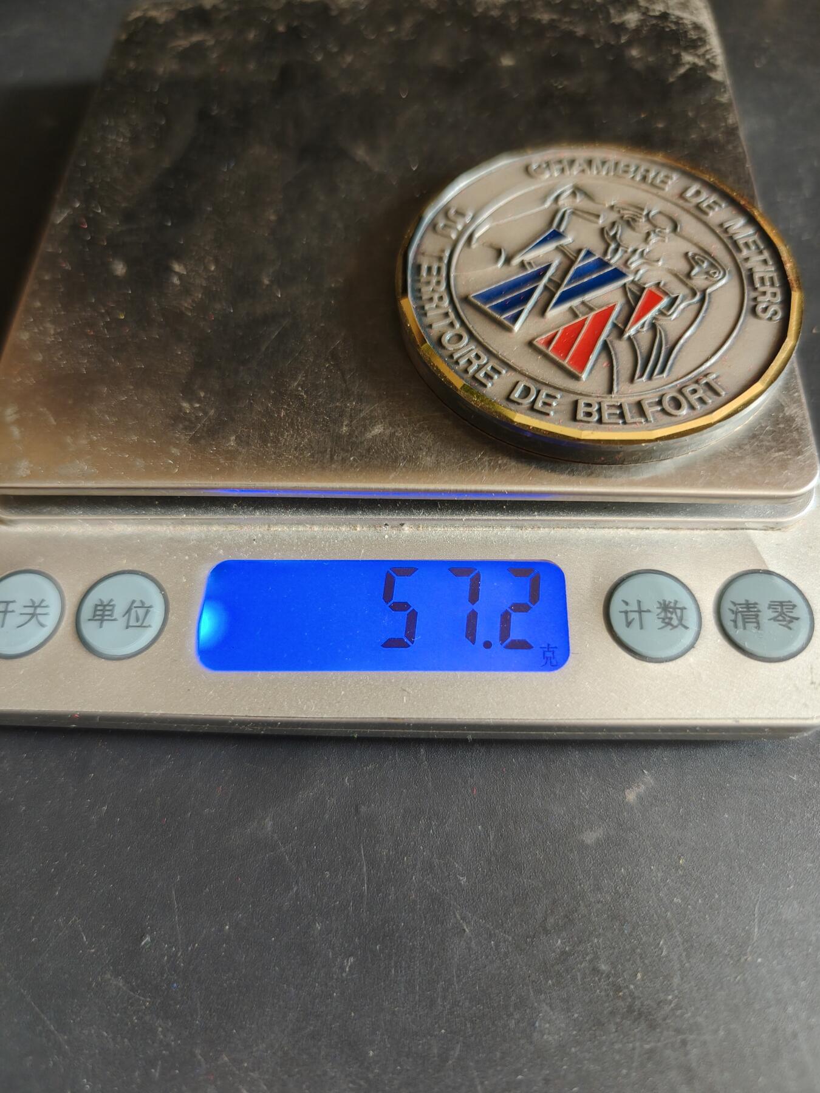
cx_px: 410
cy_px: 546
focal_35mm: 23
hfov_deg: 58.9
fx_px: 726
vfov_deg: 73.9
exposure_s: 1/100
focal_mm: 6.06
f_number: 1.6
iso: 400
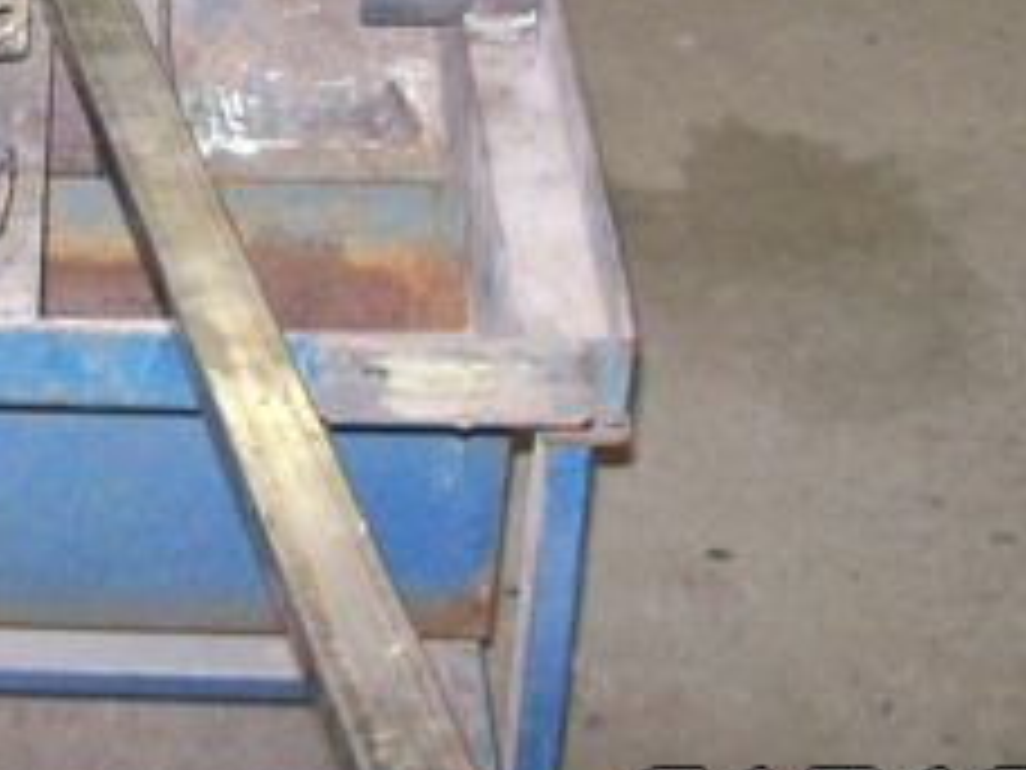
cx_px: -40
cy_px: -243
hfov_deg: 18.8
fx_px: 2994
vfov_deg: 14.0
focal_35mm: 101
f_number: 2.7
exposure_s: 1/64
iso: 200
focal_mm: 6
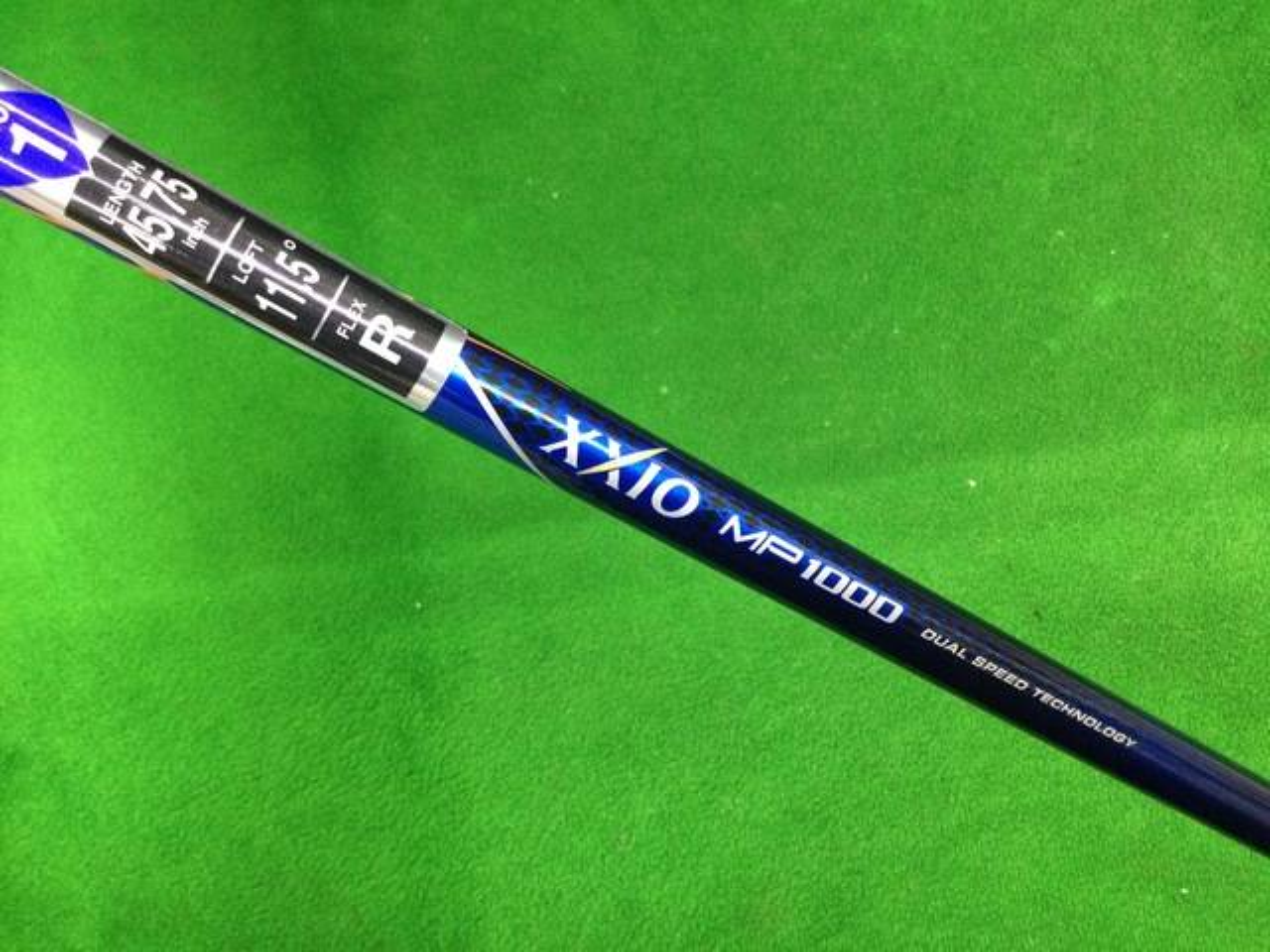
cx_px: 635
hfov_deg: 58.4
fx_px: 1137
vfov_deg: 45.4
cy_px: 476
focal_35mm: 31
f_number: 2.4
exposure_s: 1/24
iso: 200
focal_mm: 3.3
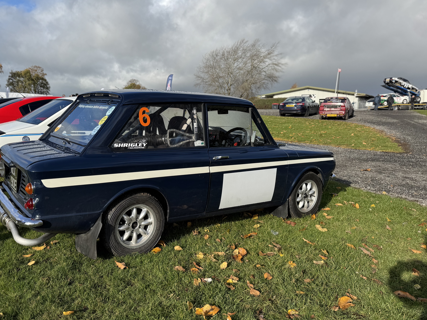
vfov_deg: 48.2
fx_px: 358
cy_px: 158
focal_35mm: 29
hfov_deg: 61.3
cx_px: 177
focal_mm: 6.76
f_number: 1.78
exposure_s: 1/3802
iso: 80
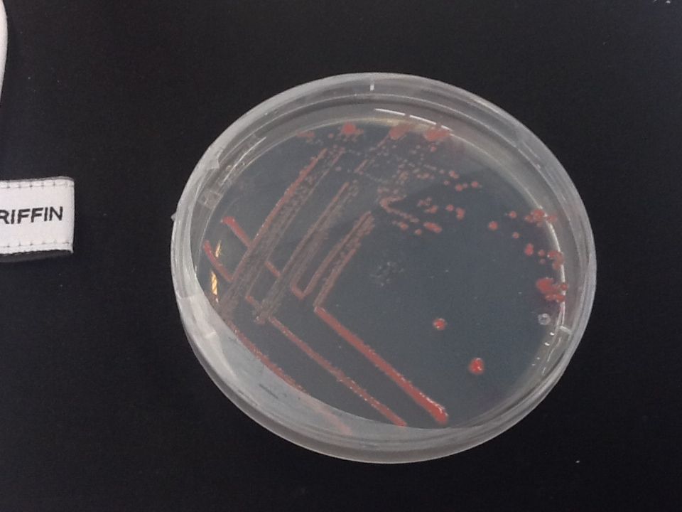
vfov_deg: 44.2
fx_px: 630
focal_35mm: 32
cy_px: 256
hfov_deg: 56.8
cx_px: 341
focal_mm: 2.03
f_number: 2.4
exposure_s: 1/33
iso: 80
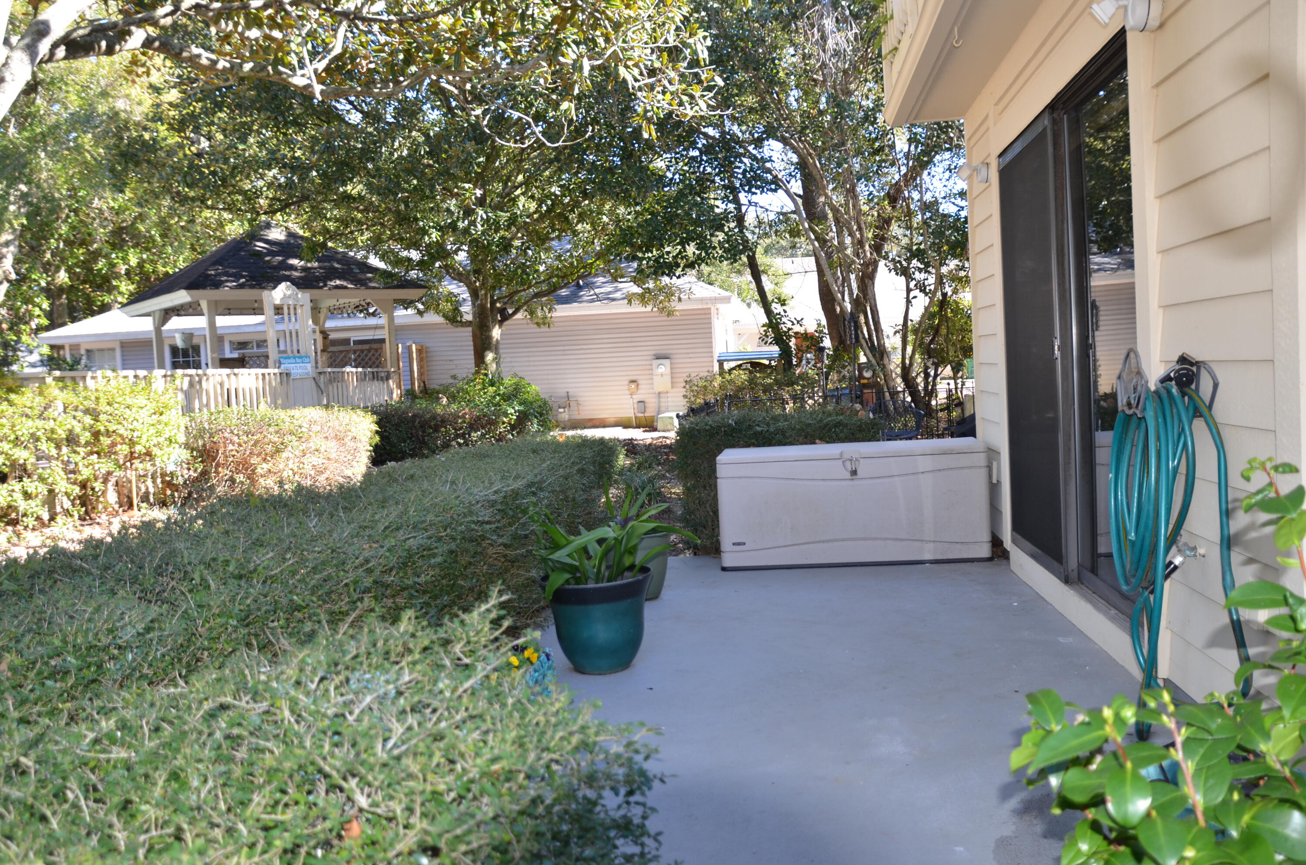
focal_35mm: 32
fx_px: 1140
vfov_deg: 41.5
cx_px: 653
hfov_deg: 59.6
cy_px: 432
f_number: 3.5
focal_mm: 21
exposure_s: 1/160
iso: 200
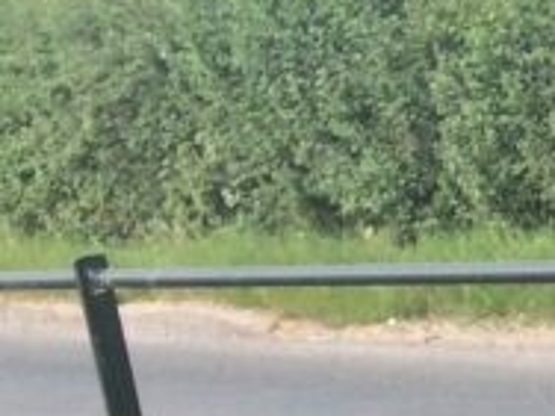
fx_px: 2886
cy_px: 1275
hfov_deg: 9.6
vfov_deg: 7.3
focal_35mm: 180
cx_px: 1396
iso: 32
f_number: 2.2
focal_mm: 4.15
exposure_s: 1/873
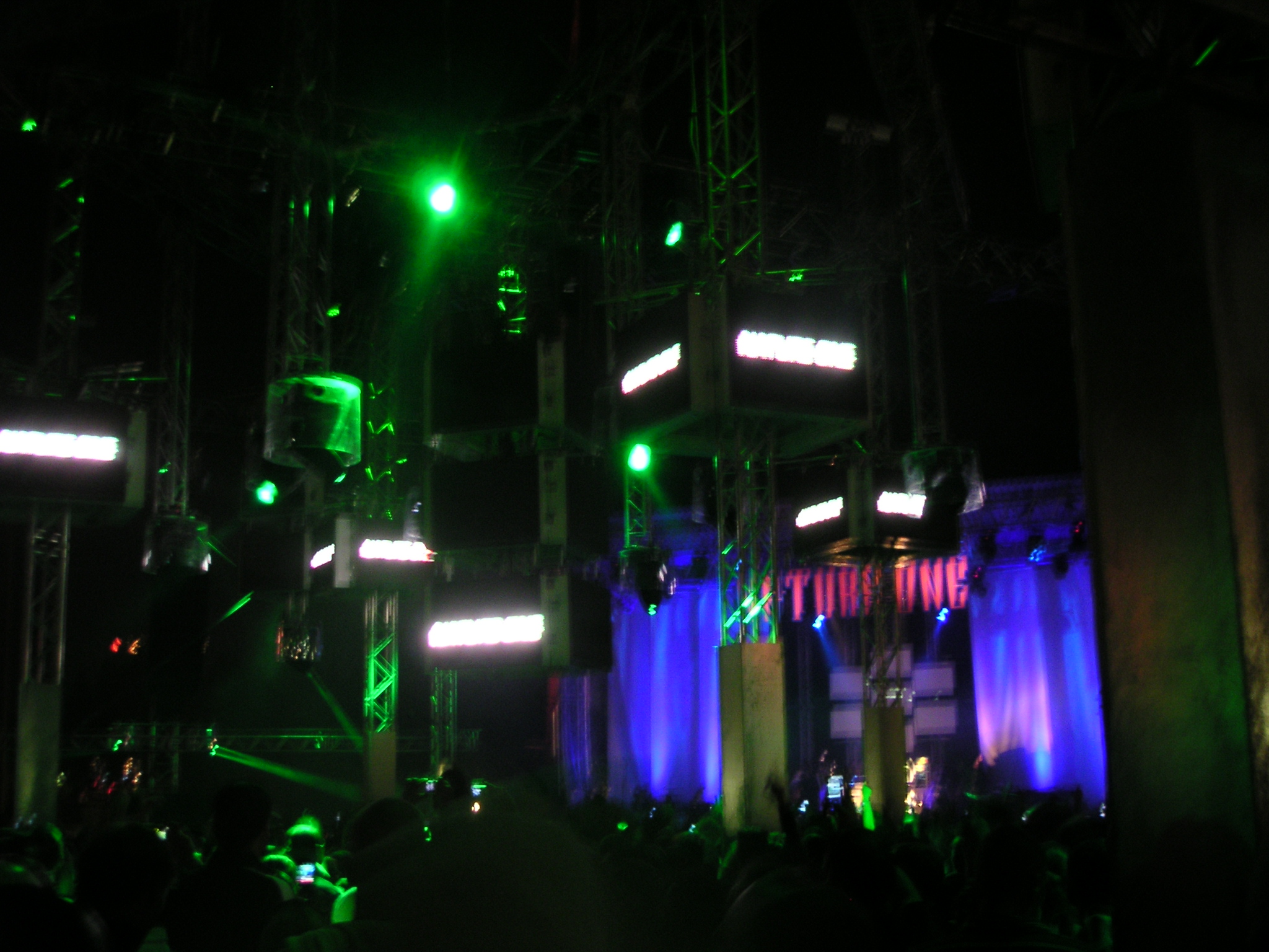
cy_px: 476
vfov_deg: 37.7
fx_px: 1393
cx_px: 634
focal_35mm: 38
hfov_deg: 49.0
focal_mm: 6
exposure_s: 1/2
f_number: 2.8
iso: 100
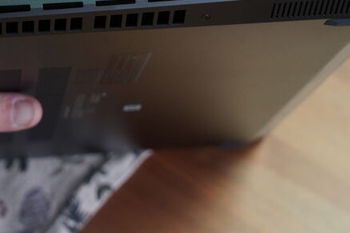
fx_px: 1293
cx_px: 107
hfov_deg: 15.4
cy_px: 18
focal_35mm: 133
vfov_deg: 10.3
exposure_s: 1/125
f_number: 7.1
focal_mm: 70
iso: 2000
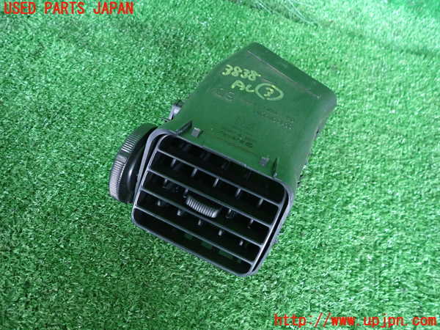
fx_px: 318
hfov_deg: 69.4
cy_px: 165
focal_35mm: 25
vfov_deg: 54.9
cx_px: 220
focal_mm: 4.5
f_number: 2
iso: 400
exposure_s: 1/30
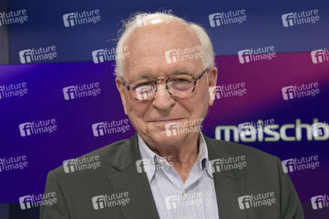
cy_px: 110
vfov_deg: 24.2
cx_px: 164
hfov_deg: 35.7
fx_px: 511
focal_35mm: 56
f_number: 7.1
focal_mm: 56
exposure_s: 1/200
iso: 2000
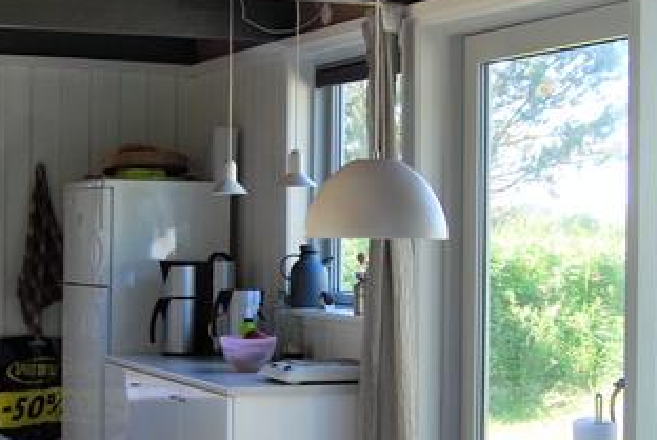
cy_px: 265
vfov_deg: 14.4
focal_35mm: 95
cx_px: 361
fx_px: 1736
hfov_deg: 21.4
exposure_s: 1/80
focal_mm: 22
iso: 200
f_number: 4.5
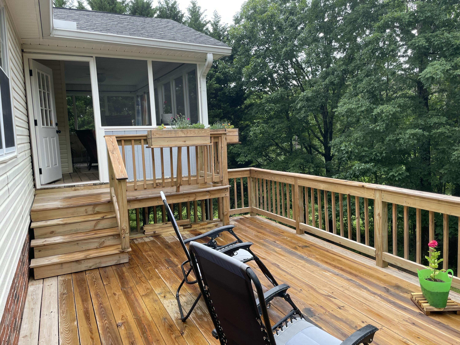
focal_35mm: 26
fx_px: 346
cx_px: 230
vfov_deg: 53.1
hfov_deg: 67.3
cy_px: 172
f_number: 1.6
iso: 32
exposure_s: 1/180
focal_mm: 4.2
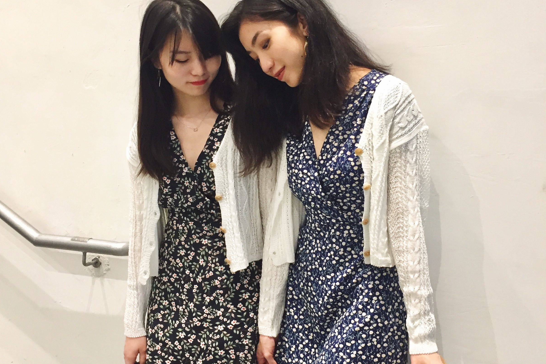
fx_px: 622
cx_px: 272
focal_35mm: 41
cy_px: 154
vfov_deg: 32.6
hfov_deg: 47.4
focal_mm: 4.15
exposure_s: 1/33
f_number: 2.2
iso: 160
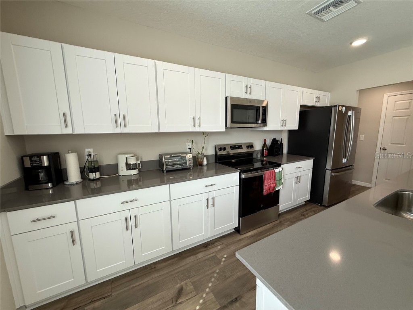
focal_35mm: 14
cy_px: 155
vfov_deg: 85.7
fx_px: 167
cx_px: 206
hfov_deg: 102.1
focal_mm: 2.22
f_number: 2.2
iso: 80
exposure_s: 1/120
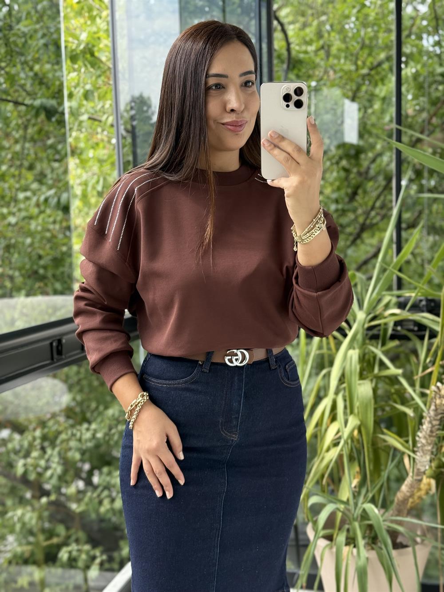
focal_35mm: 48
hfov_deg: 30.3
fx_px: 821
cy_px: 296
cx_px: 222
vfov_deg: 39.7
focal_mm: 6.76
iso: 100
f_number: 1.78
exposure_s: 1/287
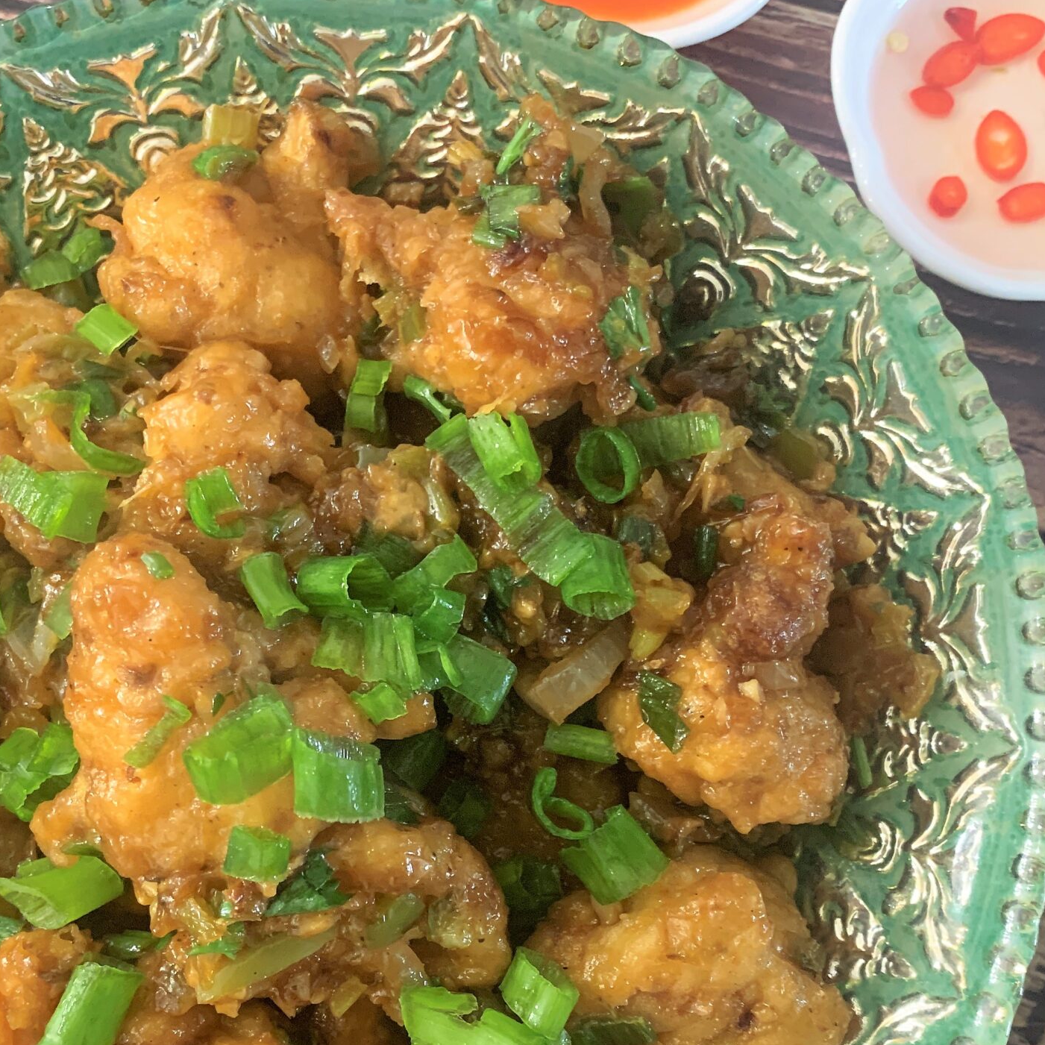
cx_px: 463
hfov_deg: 40.0
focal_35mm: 42
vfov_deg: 39.9
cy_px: 606
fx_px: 1434
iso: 400
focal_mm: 4.25
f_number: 1.8
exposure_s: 1/33
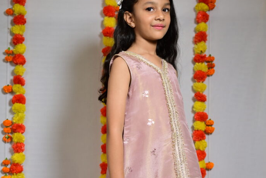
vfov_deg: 19.8
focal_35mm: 67
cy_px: 169
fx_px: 495
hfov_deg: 30.1
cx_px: 139
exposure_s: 1/160
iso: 160
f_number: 3.2
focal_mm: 40
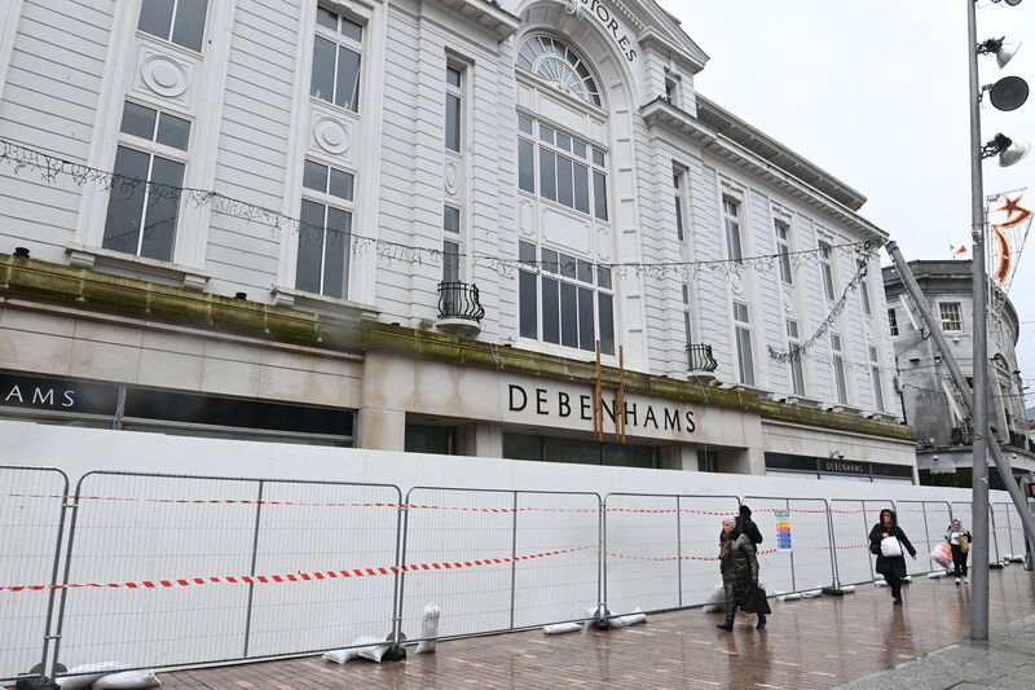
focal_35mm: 24
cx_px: 518
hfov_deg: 73.8
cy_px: 345
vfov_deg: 53.1
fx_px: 690
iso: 1600
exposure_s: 1/160
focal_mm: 24
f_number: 11
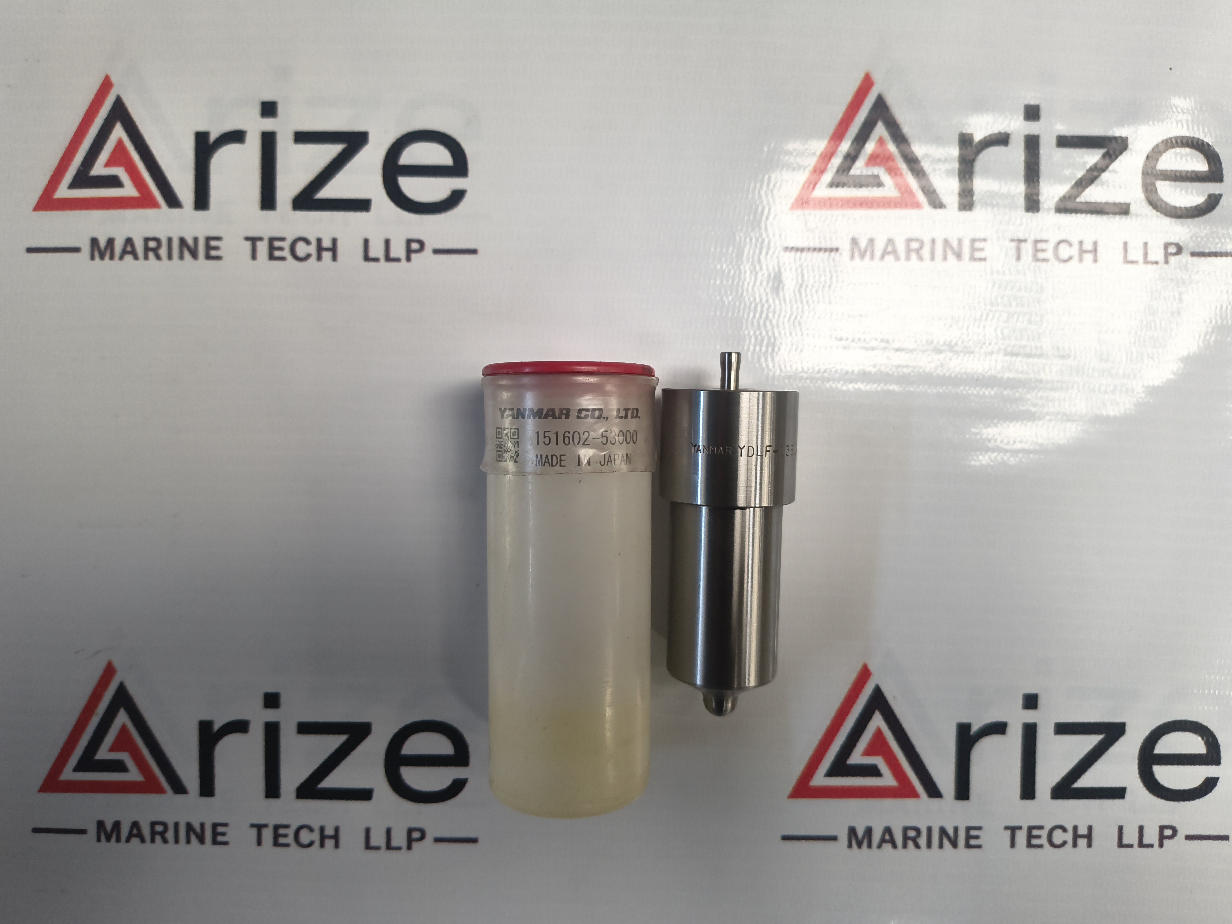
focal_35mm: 23
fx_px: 819
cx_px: 616
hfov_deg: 73.9
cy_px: 462
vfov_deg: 58.9
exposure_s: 1/100
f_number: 1.8
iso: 389
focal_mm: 5.56
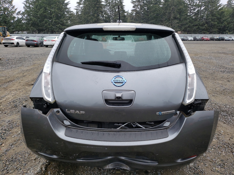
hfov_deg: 67.3
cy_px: 88
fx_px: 176
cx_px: 117
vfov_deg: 53.1
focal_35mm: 26
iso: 50
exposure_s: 1/2000
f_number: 1.5
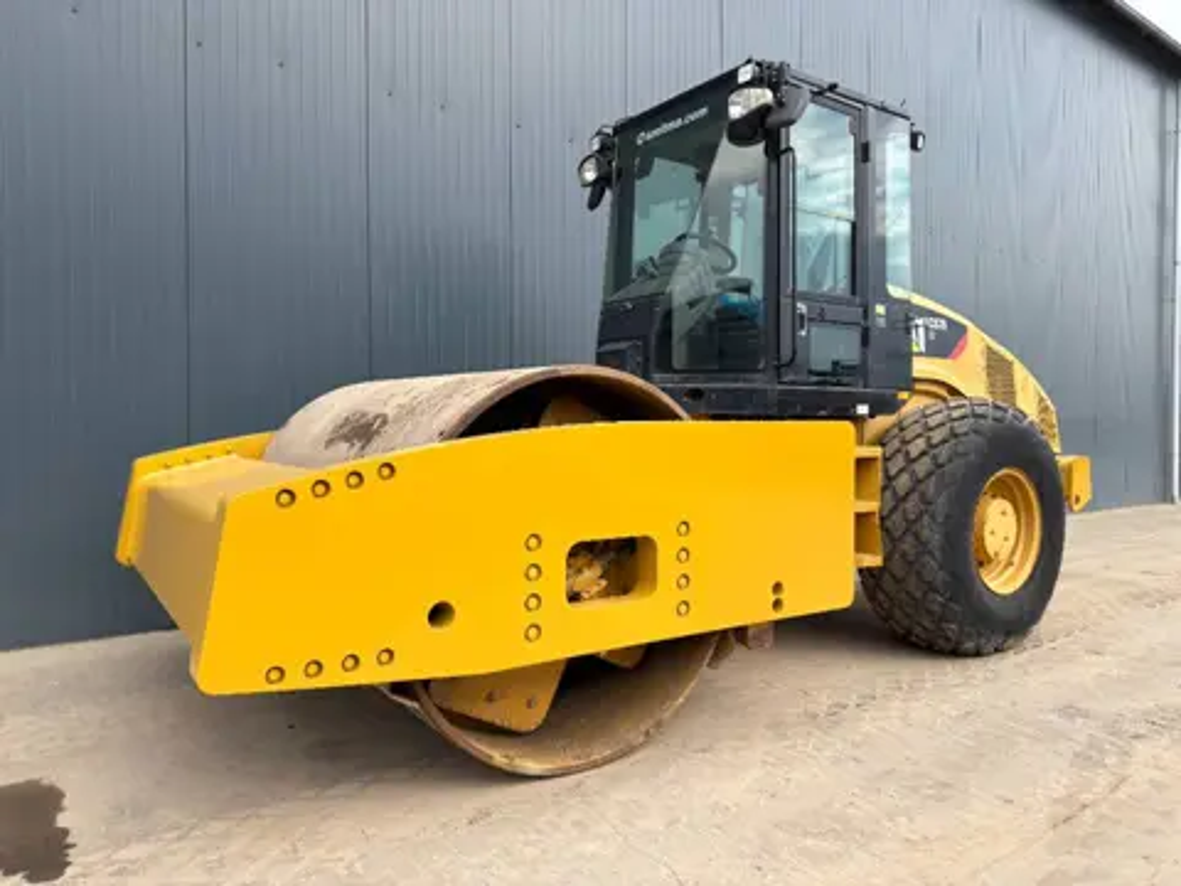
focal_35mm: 24
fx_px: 819
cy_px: 443
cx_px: 590
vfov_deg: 56.8
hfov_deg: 71.6
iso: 80
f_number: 1.78
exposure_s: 1/1005
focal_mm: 6.76
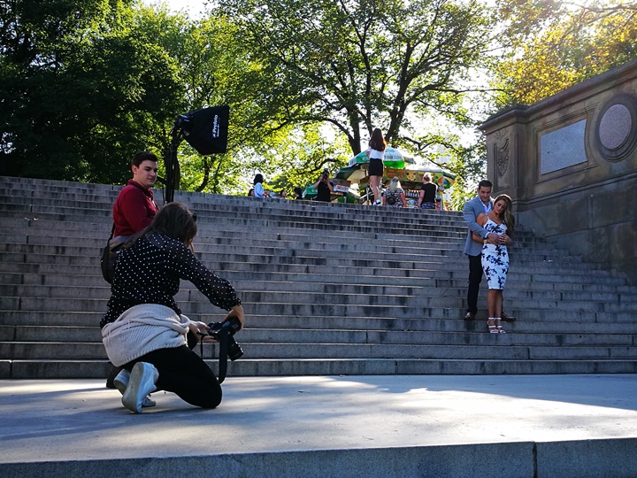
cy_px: 239
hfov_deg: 45.8
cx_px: 318
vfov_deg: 35.1
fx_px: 754
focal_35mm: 41
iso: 50
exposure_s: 1/199
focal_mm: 4.5
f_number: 2.2
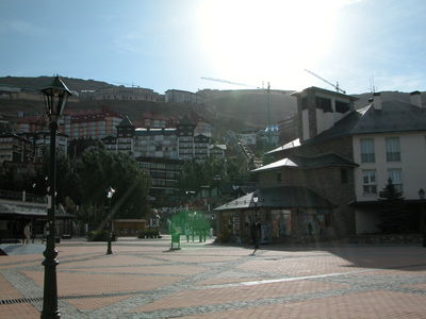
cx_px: 213
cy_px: 160
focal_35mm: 35
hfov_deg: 52.6
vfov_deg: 40.7
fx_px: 431
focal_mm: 8.9
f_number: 8
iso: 100
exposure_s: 1/454
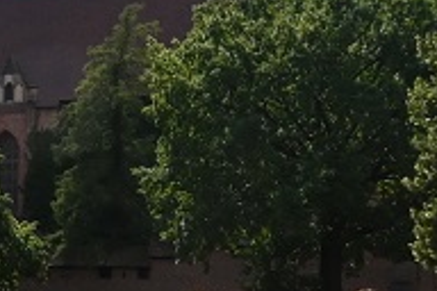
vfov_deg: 15.3
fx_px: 1080
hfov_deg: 20.7
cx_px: -143
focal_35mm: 89
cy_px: 181
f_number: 5.6
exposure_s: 1/2500
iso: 200
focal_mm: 12
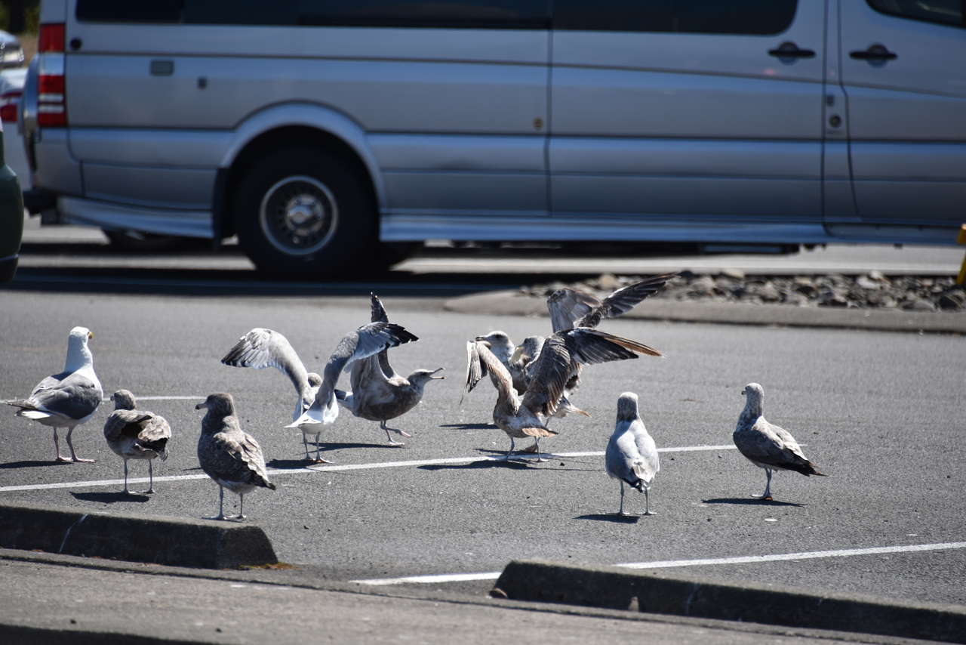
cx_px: 483
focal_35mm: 300
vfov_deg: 4.6
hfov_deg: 6.9
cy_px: 322
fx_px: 8051
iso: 125
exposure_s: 1/640
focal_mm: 300
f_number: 5.6
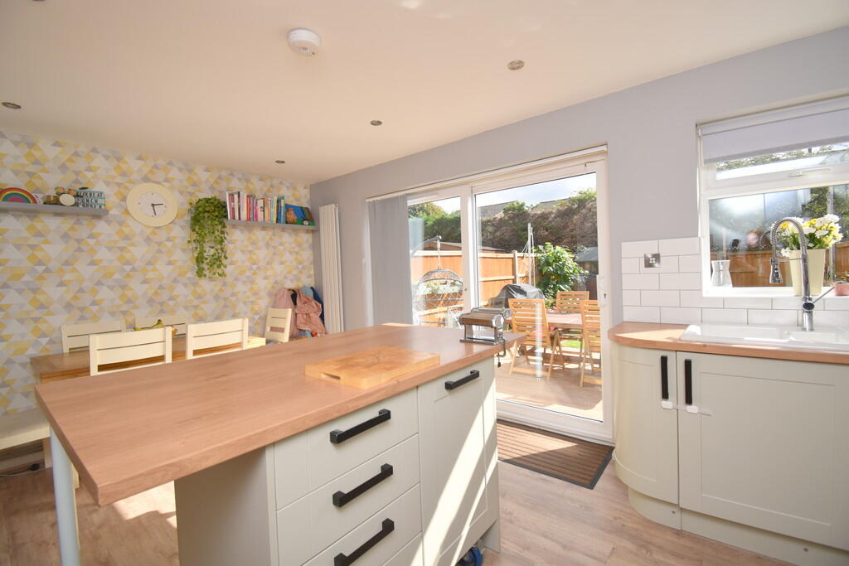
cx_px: 424
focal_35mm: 15
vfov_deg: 77.3
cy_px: 283
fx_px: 354
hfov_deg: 100.4
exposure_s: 1/200
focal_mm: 10
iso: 100
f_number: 5.6
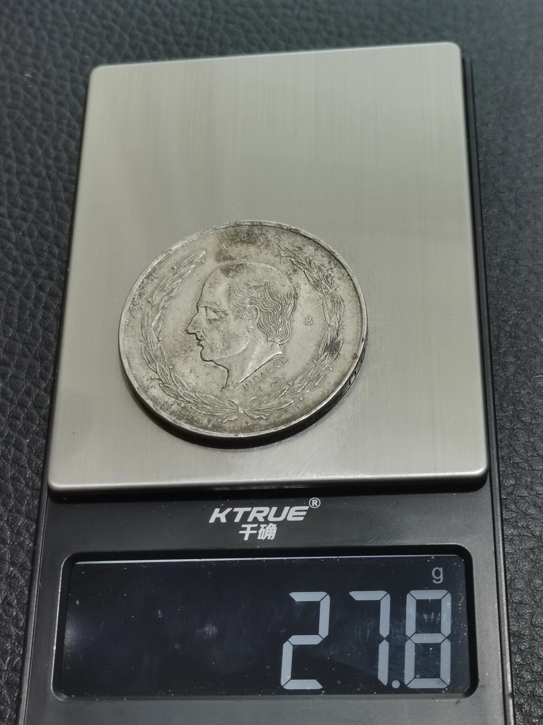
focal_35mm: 61
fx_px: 1276
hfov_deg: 24.0
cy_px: 362
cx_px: 272
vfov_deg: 31.7
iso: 64
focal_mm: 5.58
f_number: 1.8
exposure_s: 1/100
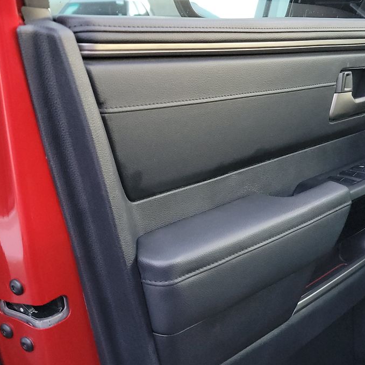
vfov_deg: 33.9
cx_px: 216
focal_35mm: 50
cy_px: 225
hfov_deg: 33.9
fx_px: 596
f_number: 1.8
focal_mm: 6.7
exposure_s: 1/59
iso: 1267
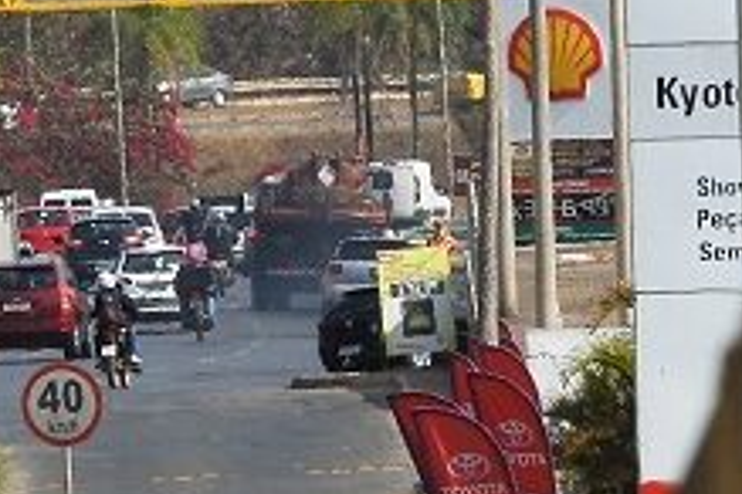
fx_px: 23680
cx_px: -7
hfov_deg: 1.8
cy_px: 365
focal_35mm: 1149
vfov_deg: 1.2
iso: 200
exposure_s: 1/320
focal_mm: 200
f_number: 11
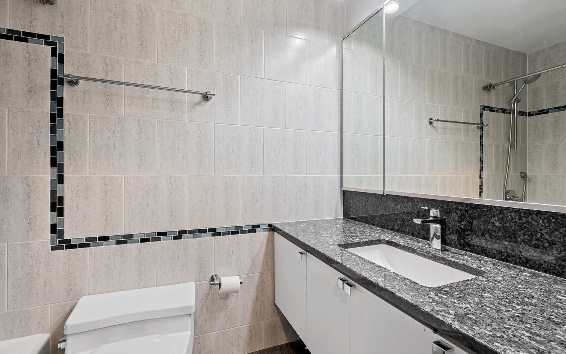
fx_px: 231
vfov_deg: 74.8
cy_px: 180
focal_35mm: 15
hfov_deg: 101.4
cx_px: 269
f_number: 11
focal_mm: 14
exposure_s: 1/30
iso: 400
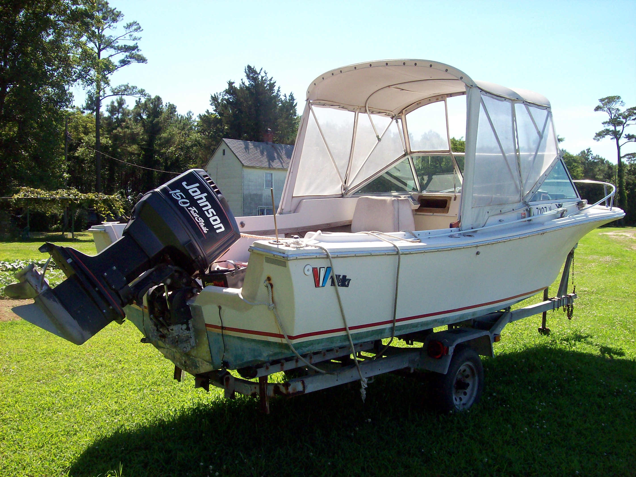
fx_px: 661
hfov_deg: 51.4
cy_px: 238
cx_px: 318
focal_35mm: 36
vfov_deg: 39.6
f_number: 4.8
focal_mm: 6
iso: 80
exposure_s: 1/371
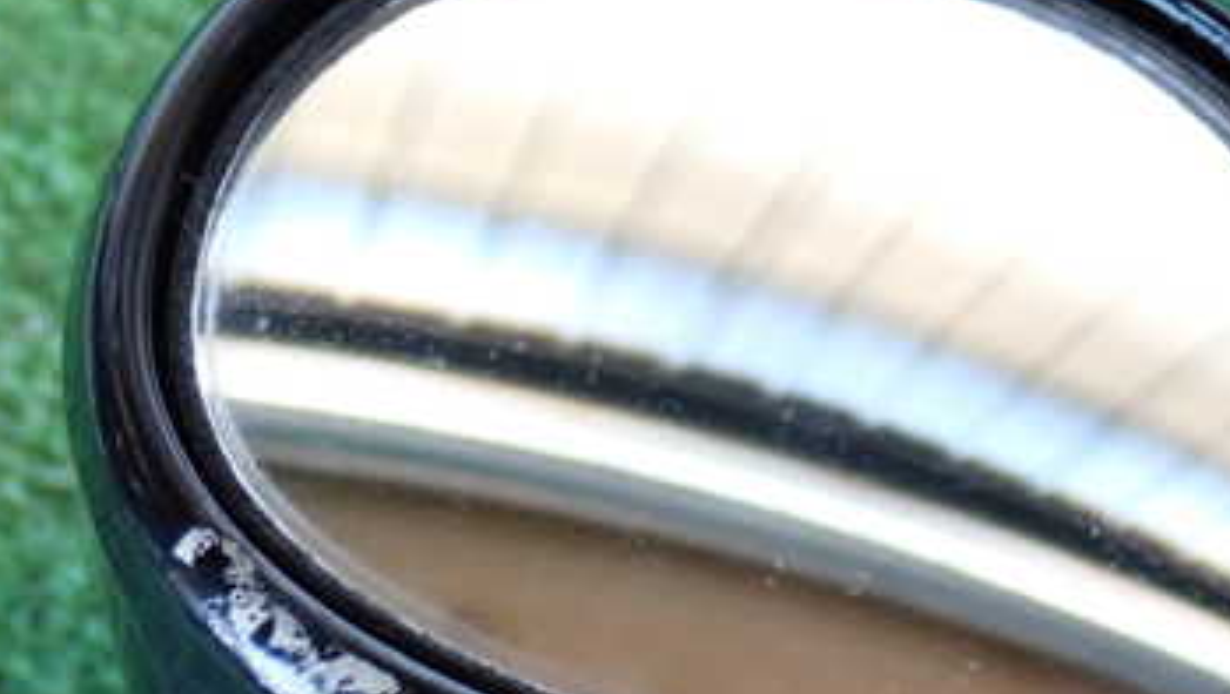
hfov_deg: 21.1
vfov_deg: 12.0
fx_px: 3297
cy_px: 571
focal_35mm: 101
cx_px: 786
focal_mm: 9.65
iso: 800
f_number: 3.3
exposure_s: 1/30
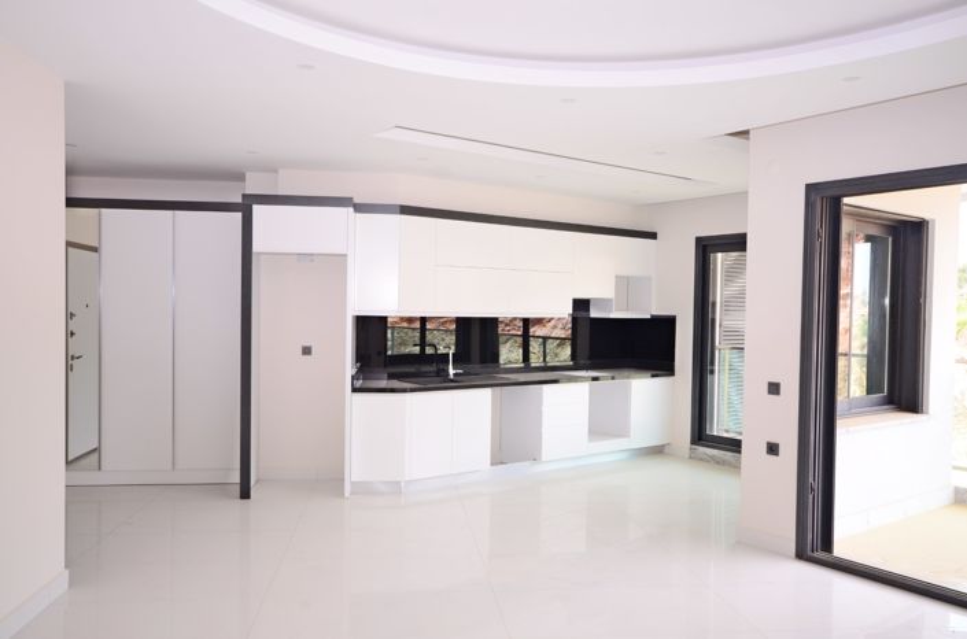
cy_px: 320
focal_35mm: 28
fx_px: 763
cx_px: 484
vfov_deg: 45.4
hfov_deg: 64.7
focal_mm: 19
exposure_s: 1/100
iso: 320
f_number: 5.6
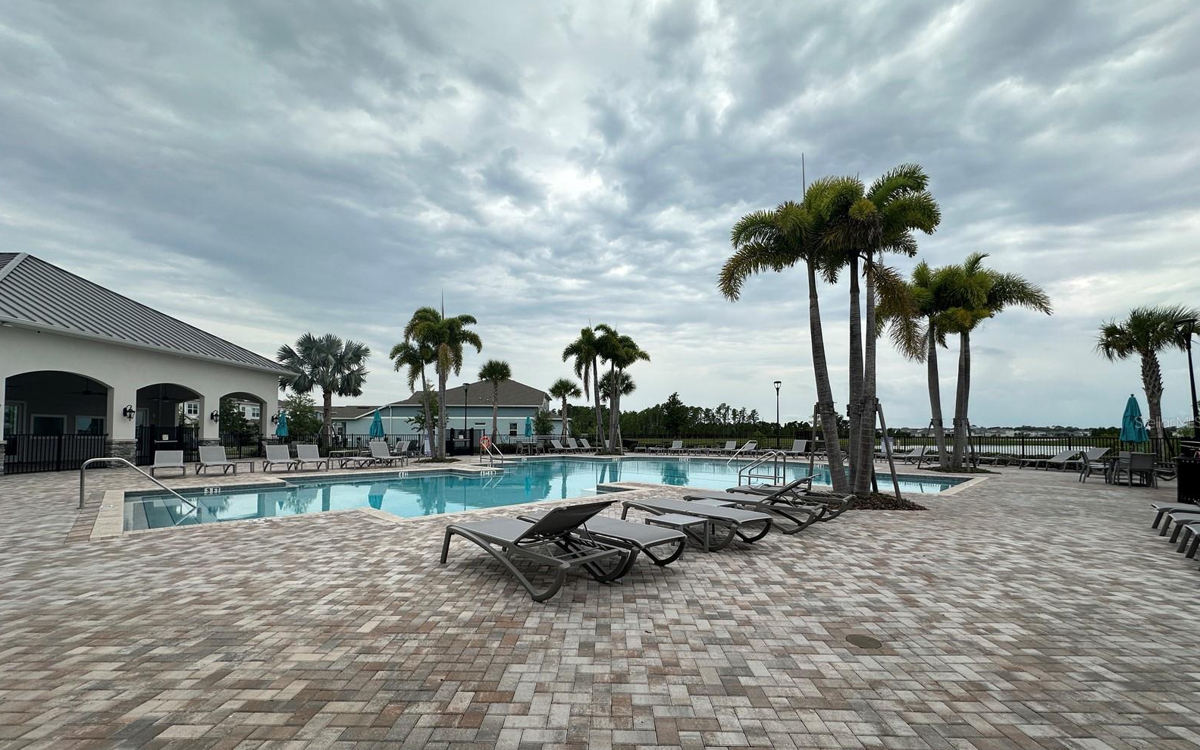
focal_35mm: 15
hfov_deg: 101.5
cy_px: 422
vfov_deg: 74.5
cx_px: 600
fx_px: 491
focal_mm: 2.22
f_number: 2.2
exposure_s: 1/2020
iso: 40
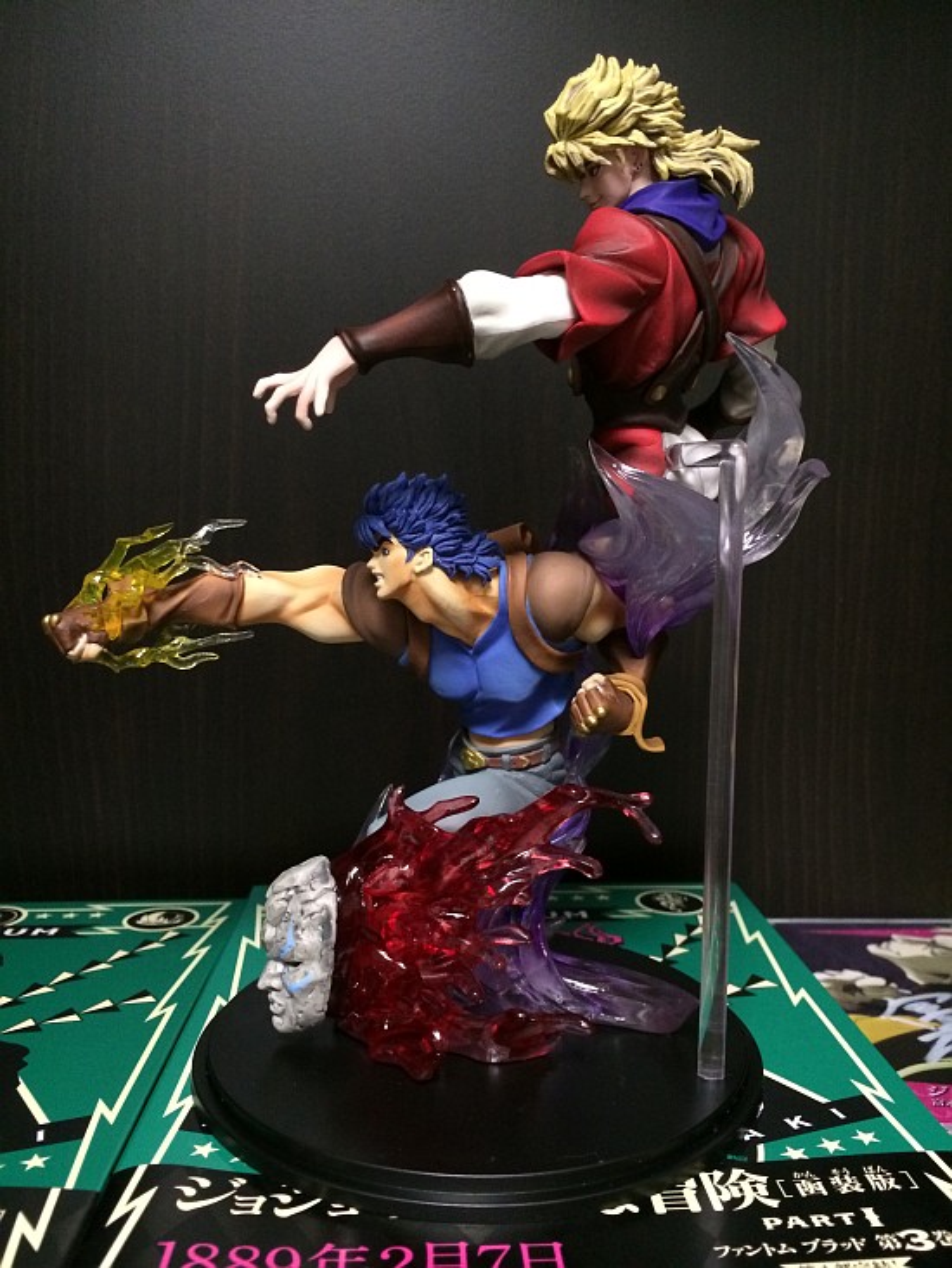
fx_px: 1100
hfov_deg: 46.8
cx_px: 476
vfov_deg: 60.0
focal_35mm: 30
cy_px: 634
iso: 400
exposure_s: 1/15
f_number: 2.2
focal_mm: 4.12
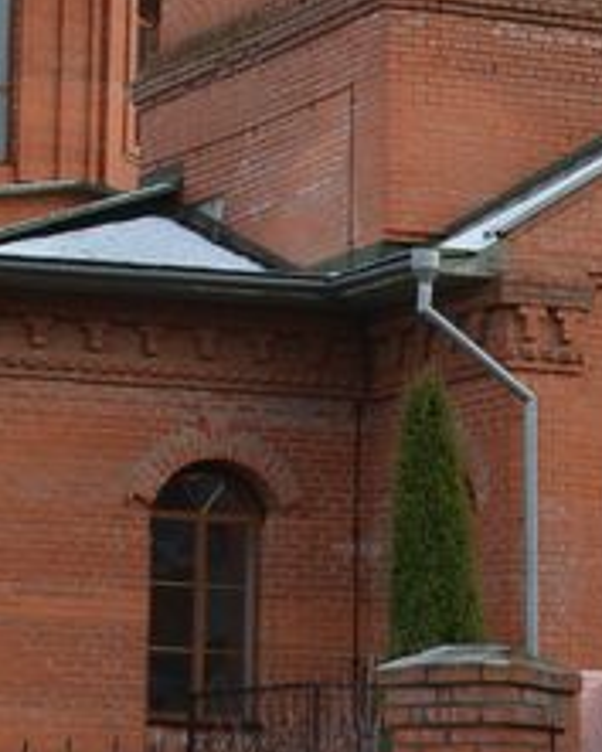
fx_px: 4241
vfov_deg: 10.0
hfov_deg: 8.1
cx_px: 148
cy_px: -54
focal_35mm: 191
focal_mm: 25
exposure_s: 1/250
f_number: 8
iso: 200
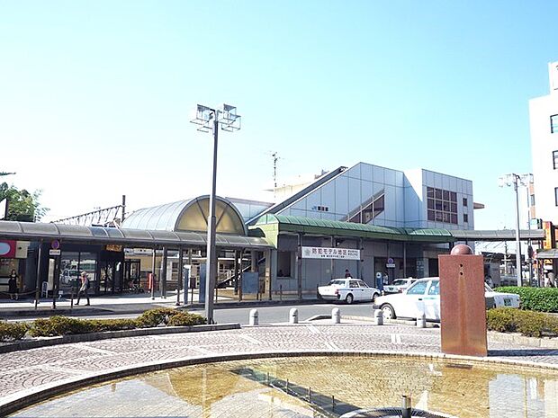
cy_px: 209
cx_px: 279
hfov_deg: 61.7
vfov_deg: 48.2
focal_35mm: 29
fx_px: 467
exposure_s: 1/500
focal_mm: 4.4
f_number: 2.8
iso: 100
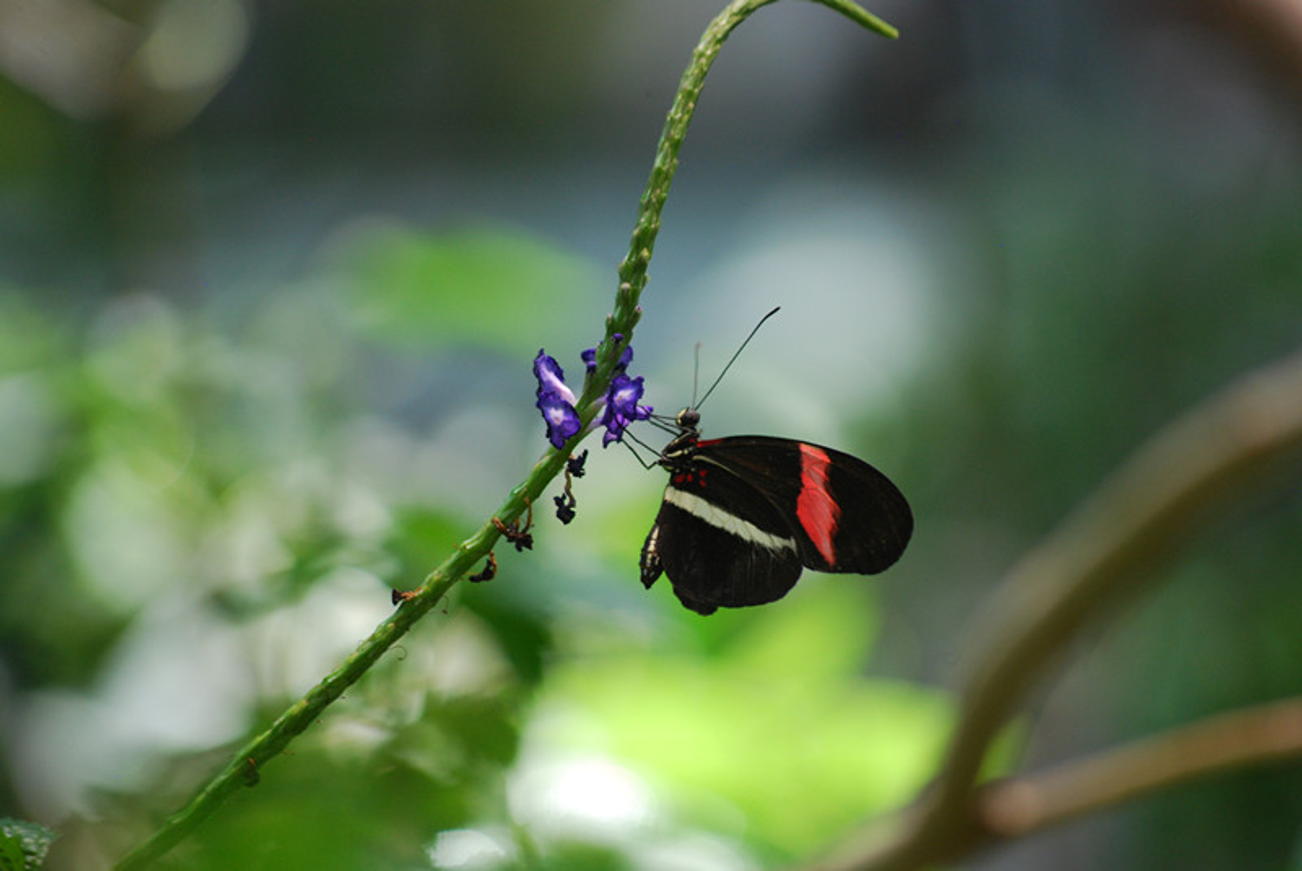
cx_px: 651
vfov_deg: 4.6
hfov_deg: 6.9
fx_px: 10860
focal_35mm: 300
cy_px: 436
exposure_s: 1/125
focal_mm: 200
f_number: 6.3
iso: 400
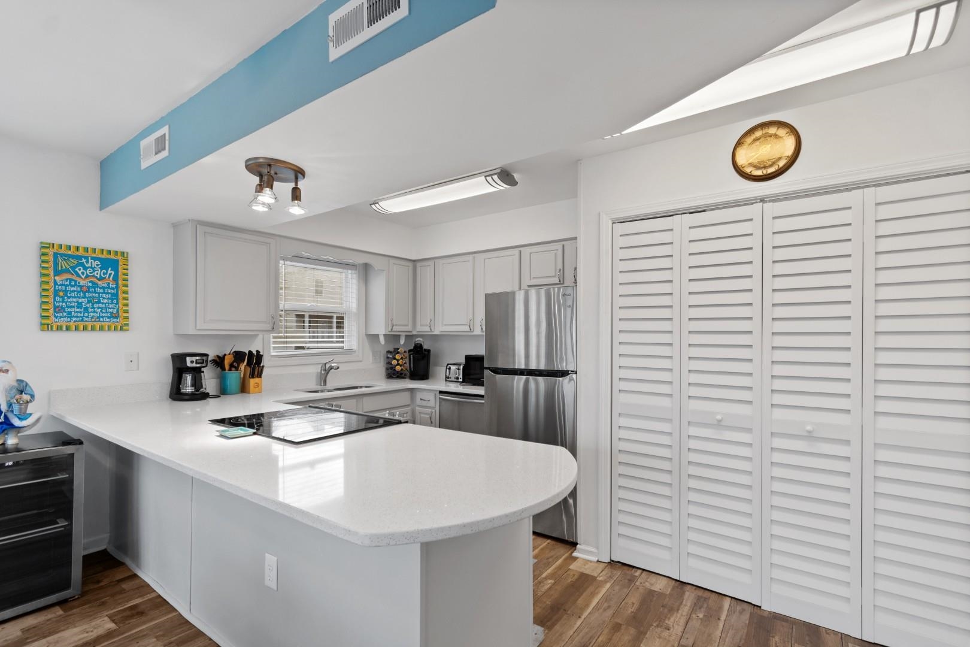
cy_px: 324
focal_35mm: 15
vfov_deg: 77.3
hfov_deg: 100.4
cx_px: 485
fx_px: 404
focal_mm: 10
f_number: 4.5
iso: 100
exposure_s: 1/8
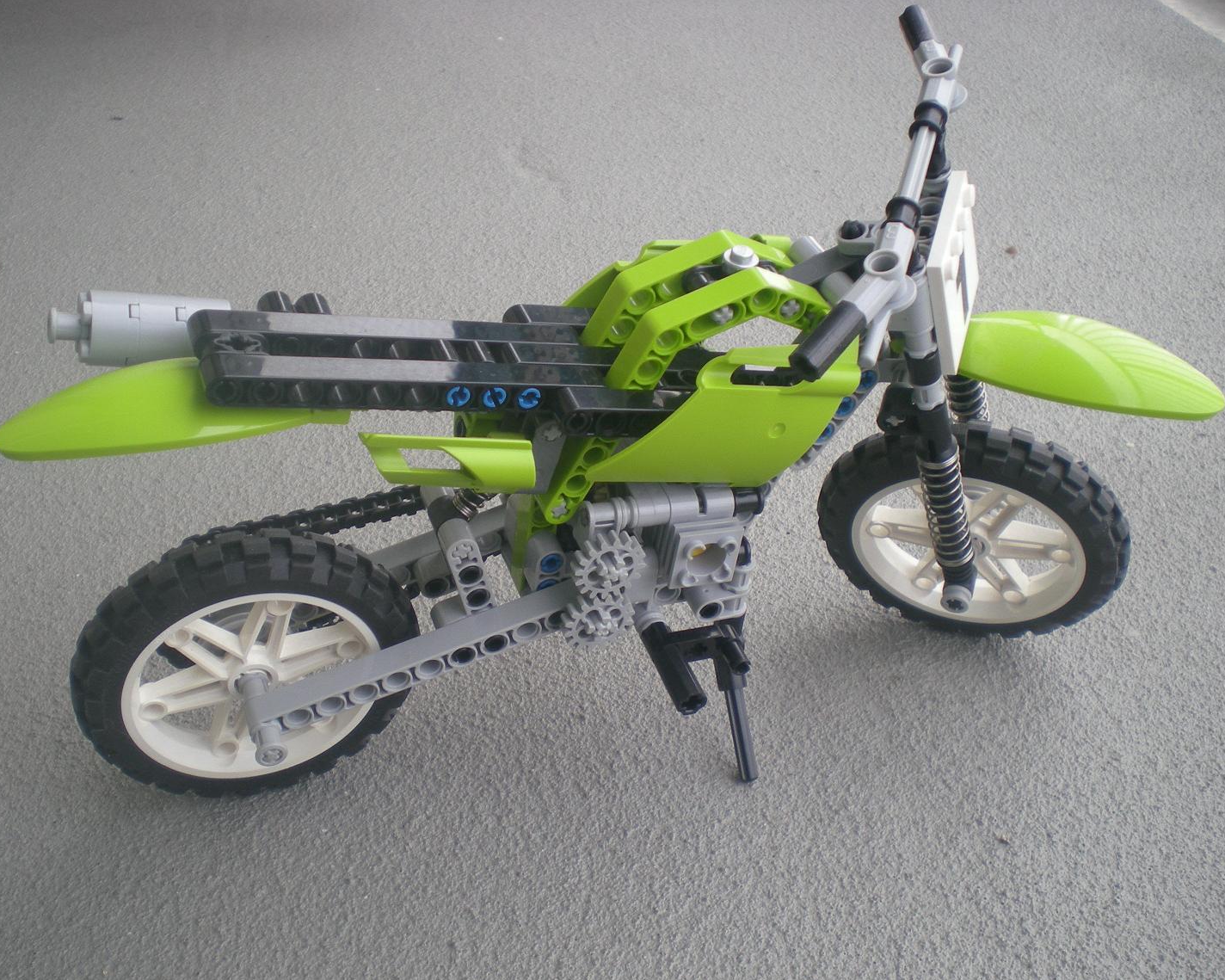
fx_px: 1450
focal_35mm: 40
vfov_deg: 37.3
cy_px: 494
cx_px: 569
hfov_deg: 45.8
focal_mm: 6.3
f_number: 3.1
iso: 52
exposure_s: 1/58.3
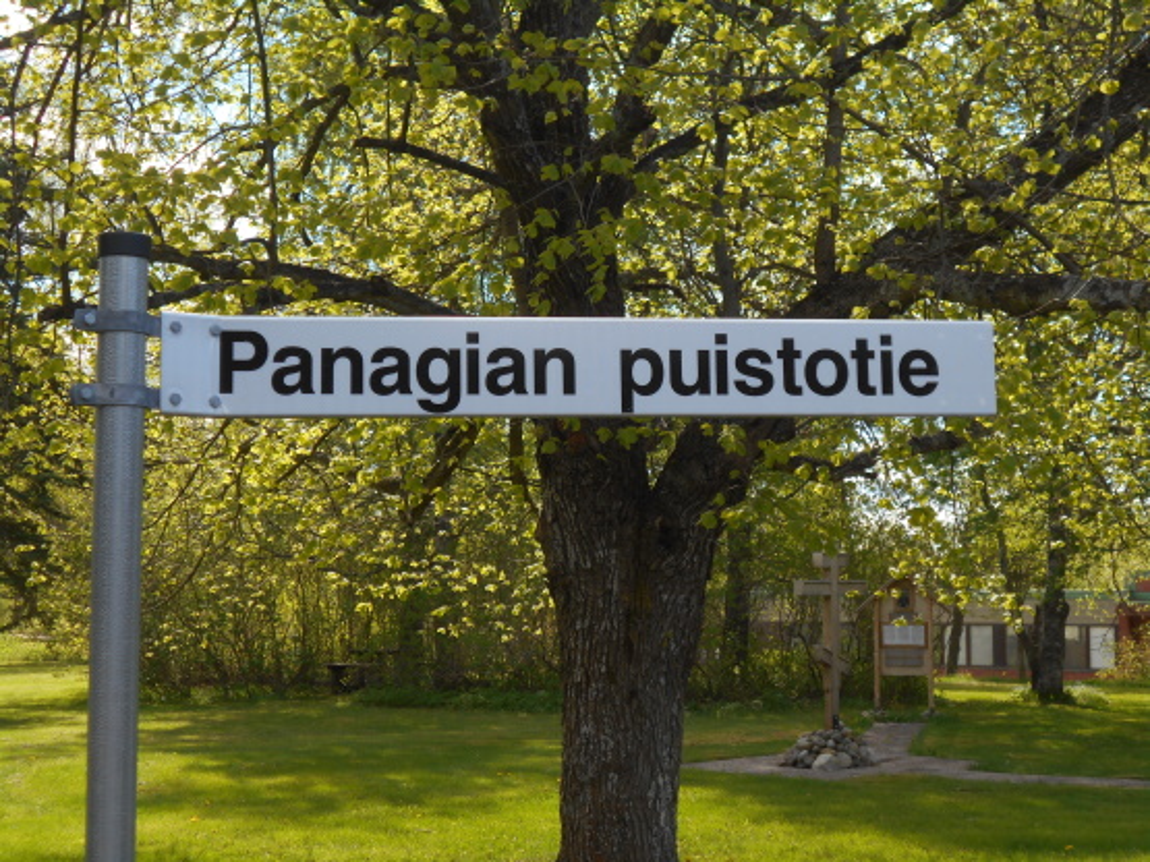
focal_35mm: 58
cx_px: 575
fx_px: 1926
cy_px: 431
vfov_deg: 25.2
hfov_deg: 33.2
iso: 80
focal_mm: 10
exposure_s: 1/160
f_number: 4.9
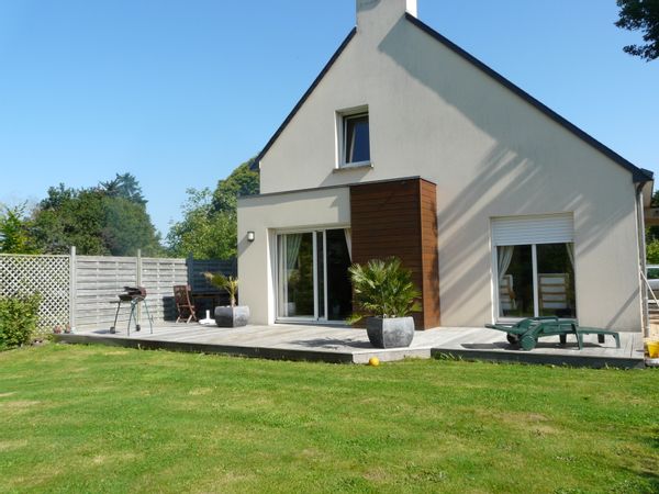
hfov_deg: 63.4
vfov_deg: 49.7
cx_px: 330
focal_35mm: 28
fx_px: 533
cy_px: 247
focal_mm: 4.6
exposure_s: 1/320
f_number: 5.6
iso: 100
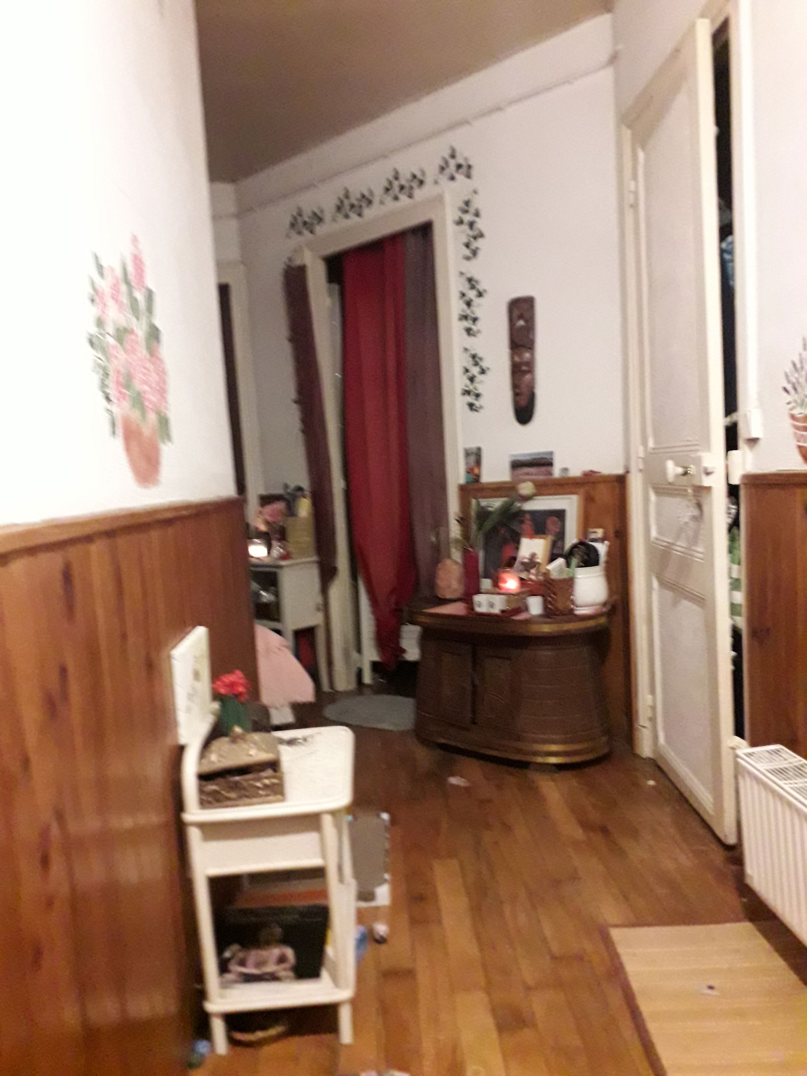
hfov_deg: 51.4
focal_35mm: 27
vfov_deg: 65.3
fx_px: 839
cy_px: 538
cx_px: 404
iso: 640
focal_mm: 3.6
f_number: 1.9
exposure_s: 1/20
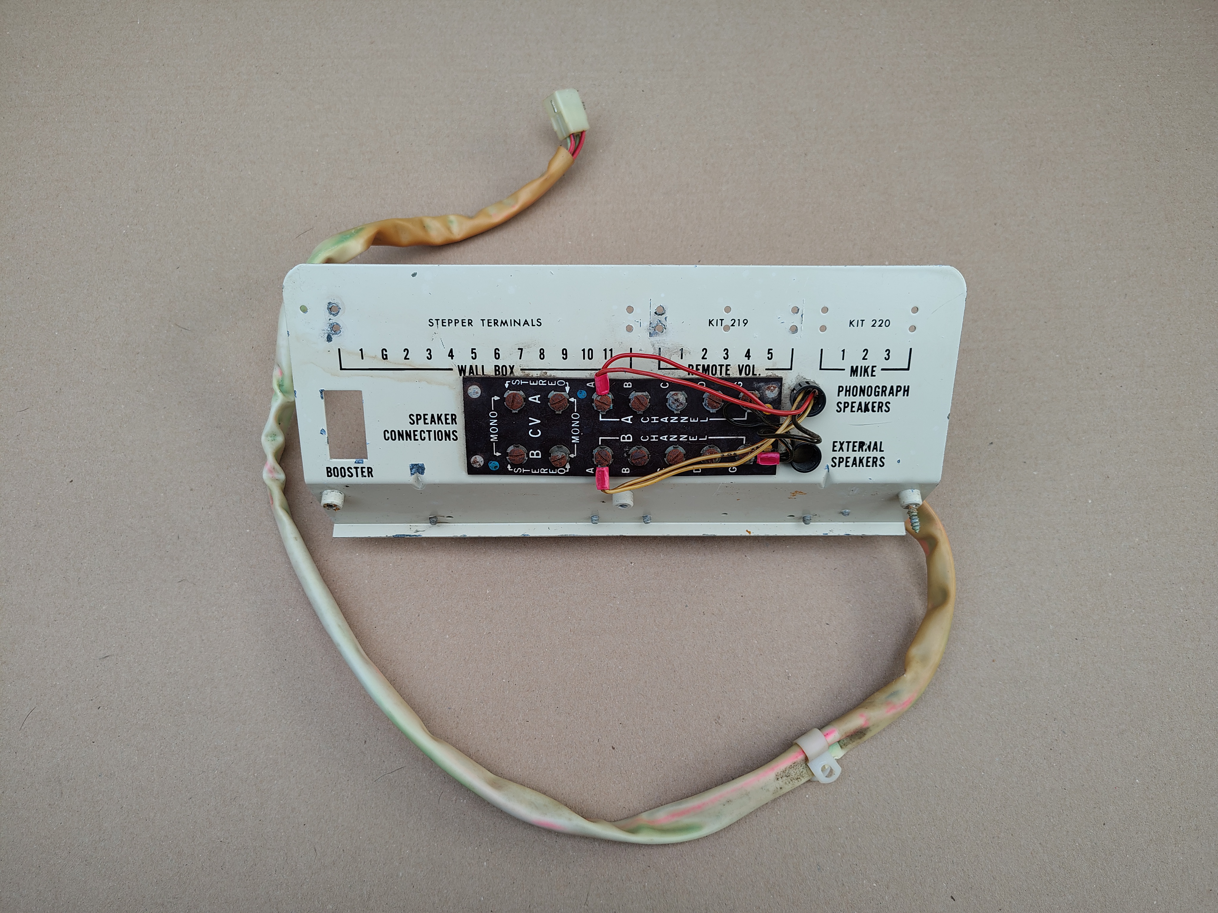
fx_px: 844
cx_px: 609
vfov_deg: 56.8
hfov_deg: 71.6
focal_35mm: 24
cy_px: 456
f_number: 1.8
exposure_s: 1/100
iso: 110
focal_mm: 5.56
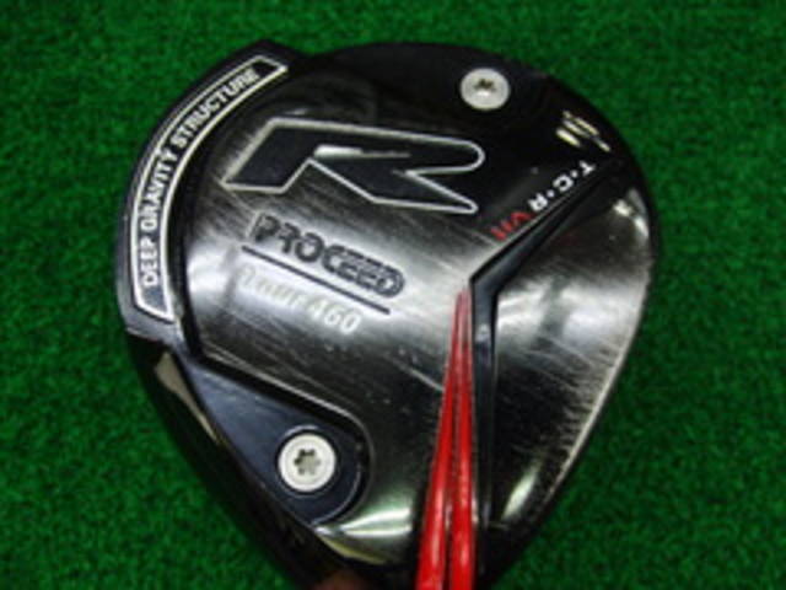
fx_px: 840
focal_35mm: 37
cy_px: 295
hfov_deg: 50.1
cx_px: 393
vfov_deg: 38.7
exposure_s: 1/60
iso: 400
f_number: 3.6
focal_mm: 6.42
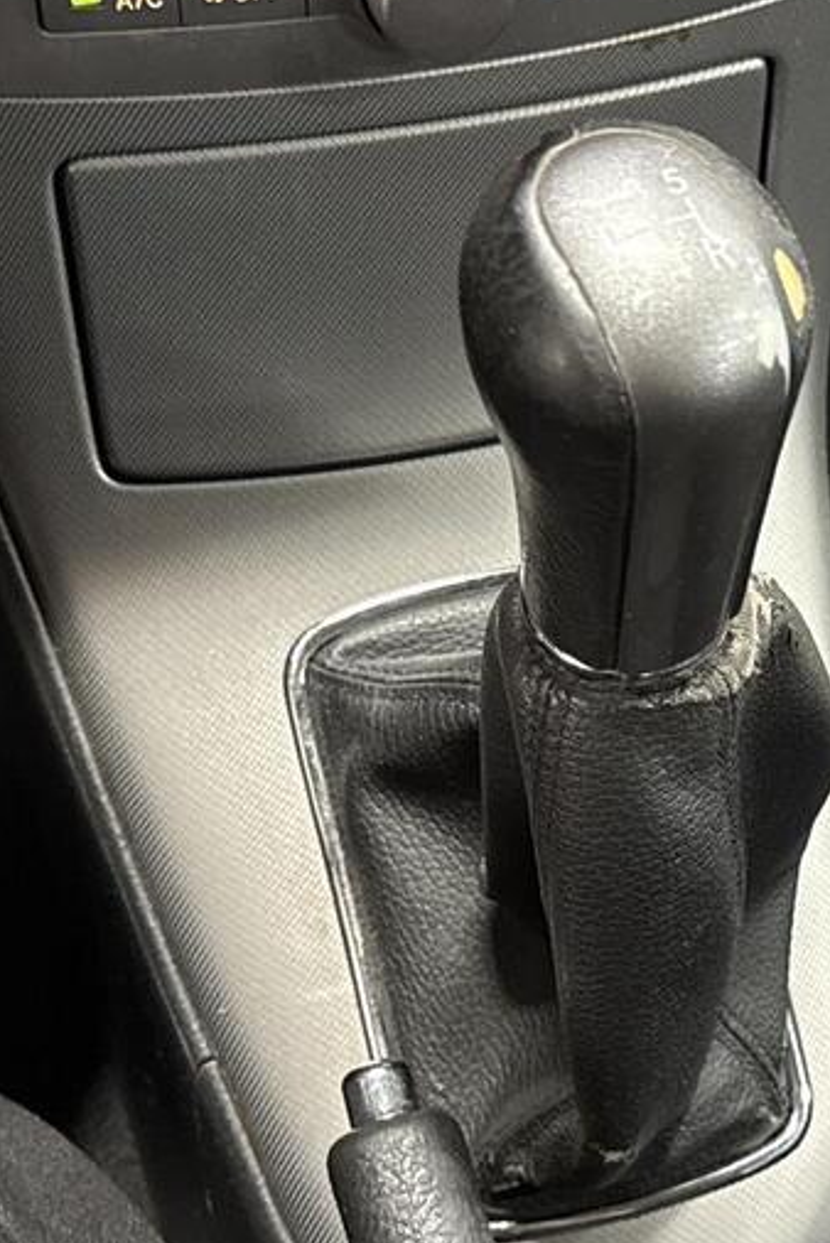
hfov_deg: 19.1
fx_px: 2452
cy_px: 739
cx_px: 619
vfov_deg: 28.4
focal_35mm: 71
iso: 1000
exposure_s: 1/39
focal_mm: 6.76
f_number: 1.78
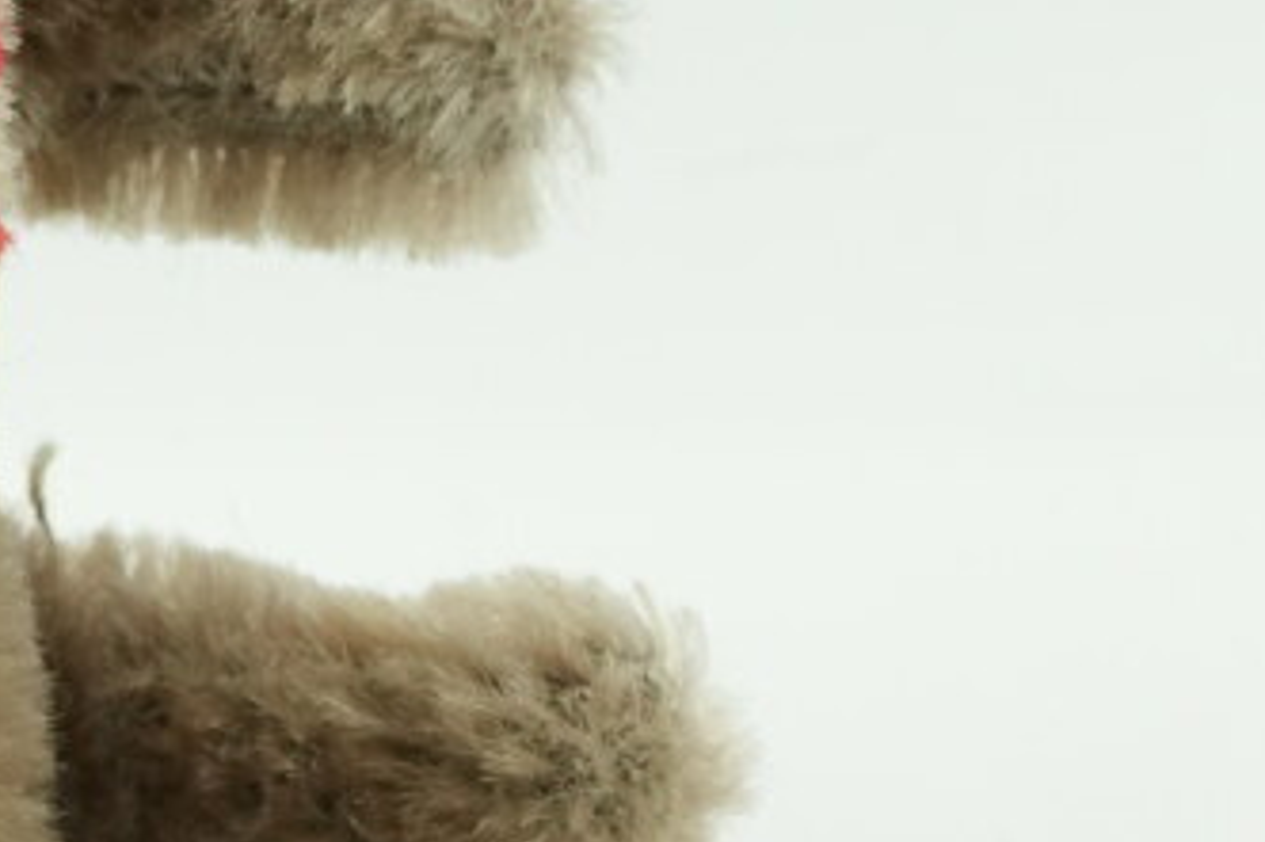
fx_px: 12187
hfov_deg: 5.9
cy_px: -55
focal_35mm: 347
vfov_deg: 4.0
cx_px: -263
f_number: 16
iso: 2500
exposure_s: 1/40
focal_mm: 90
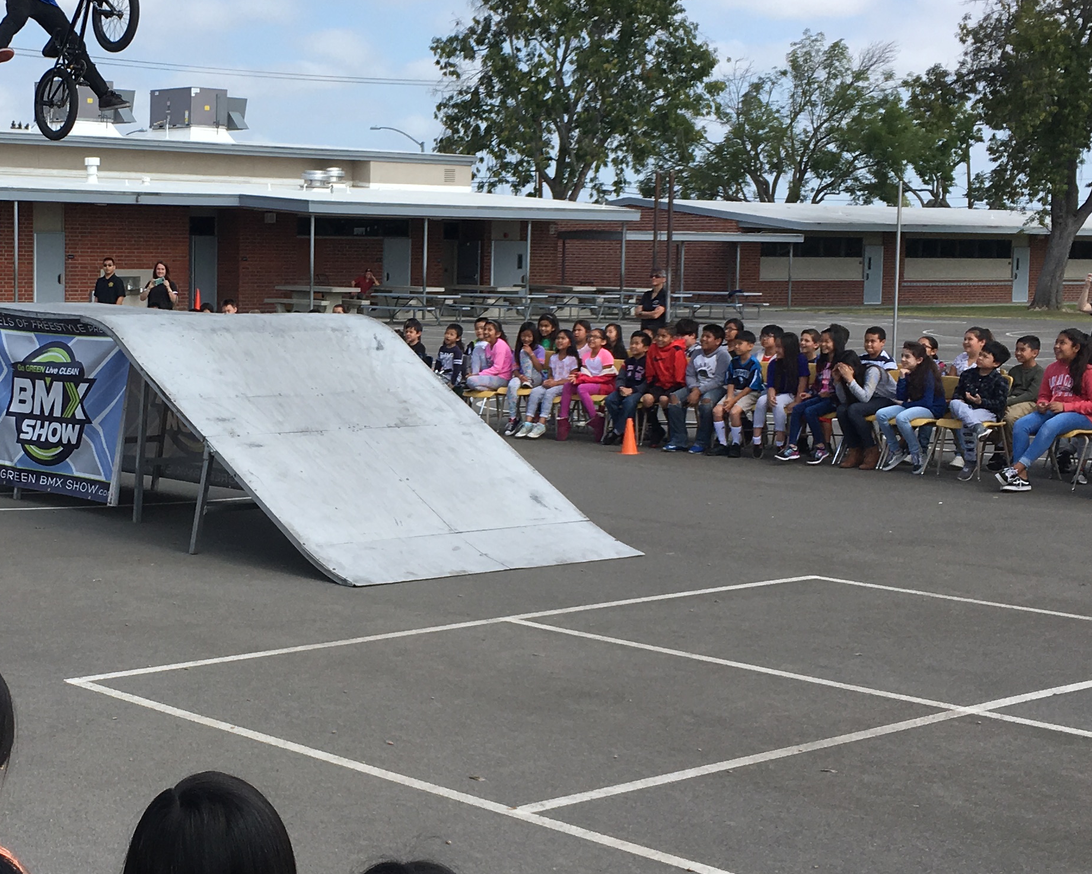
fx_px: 2004
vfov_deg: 24.6
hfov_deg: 29.7
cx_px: 212
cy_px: 417
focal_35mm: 62
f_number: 2.2
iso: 25
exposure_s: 1/1282
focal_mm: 4.15
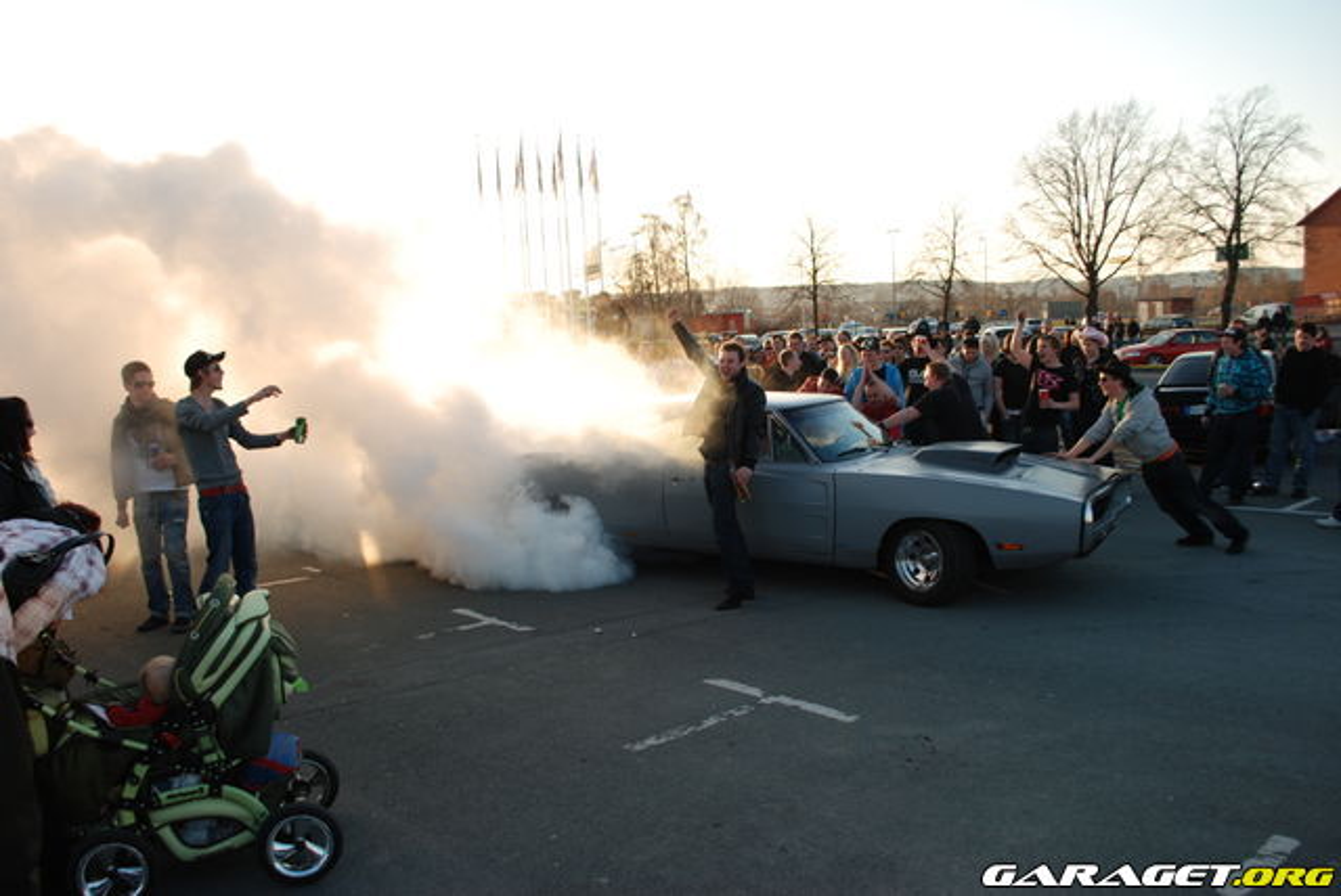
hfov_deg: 57.2
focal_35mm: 33
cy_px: 448
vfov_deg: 40.0
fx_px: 1230
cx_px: 670
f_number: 5.6
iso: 100
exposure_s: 1/125
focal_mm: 22
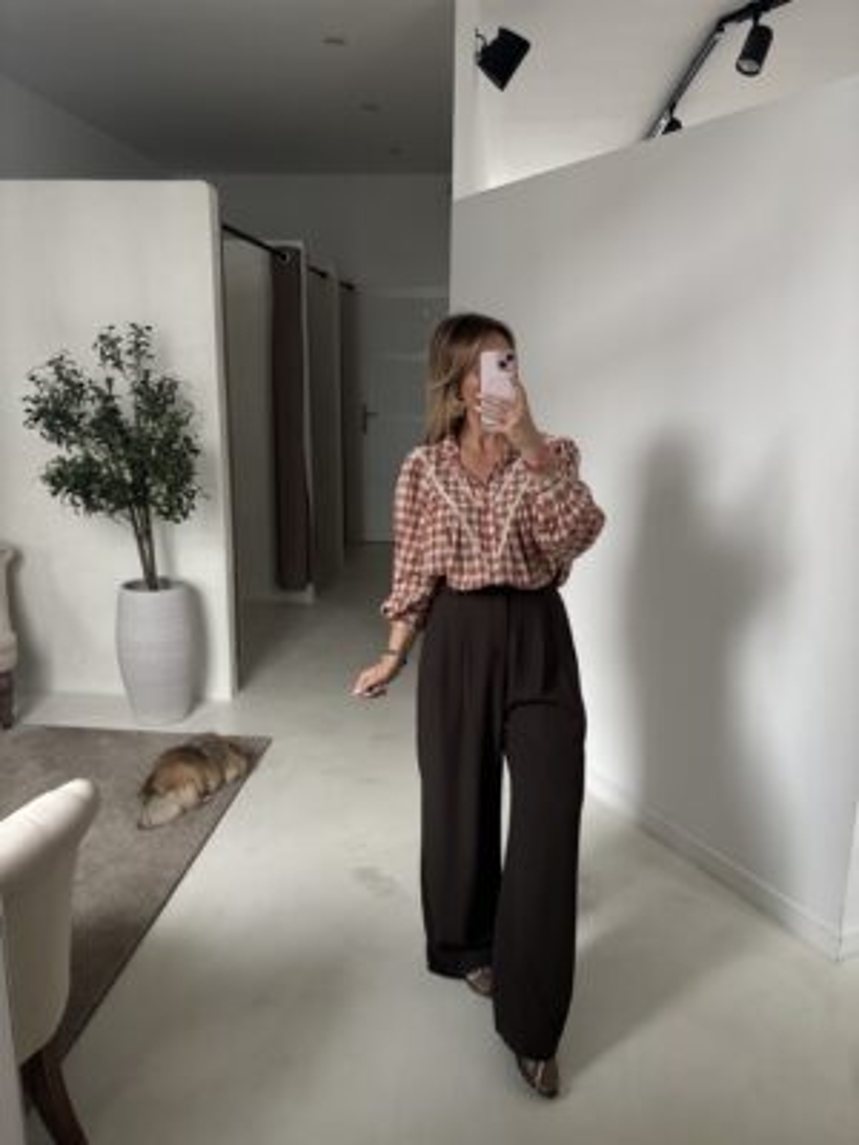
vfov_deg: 67.3
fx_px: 860
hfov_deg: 53.1
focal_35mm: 26
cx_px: 430
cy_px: 572
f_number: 1.6
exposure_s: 1/60
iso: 320
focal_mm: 5.96
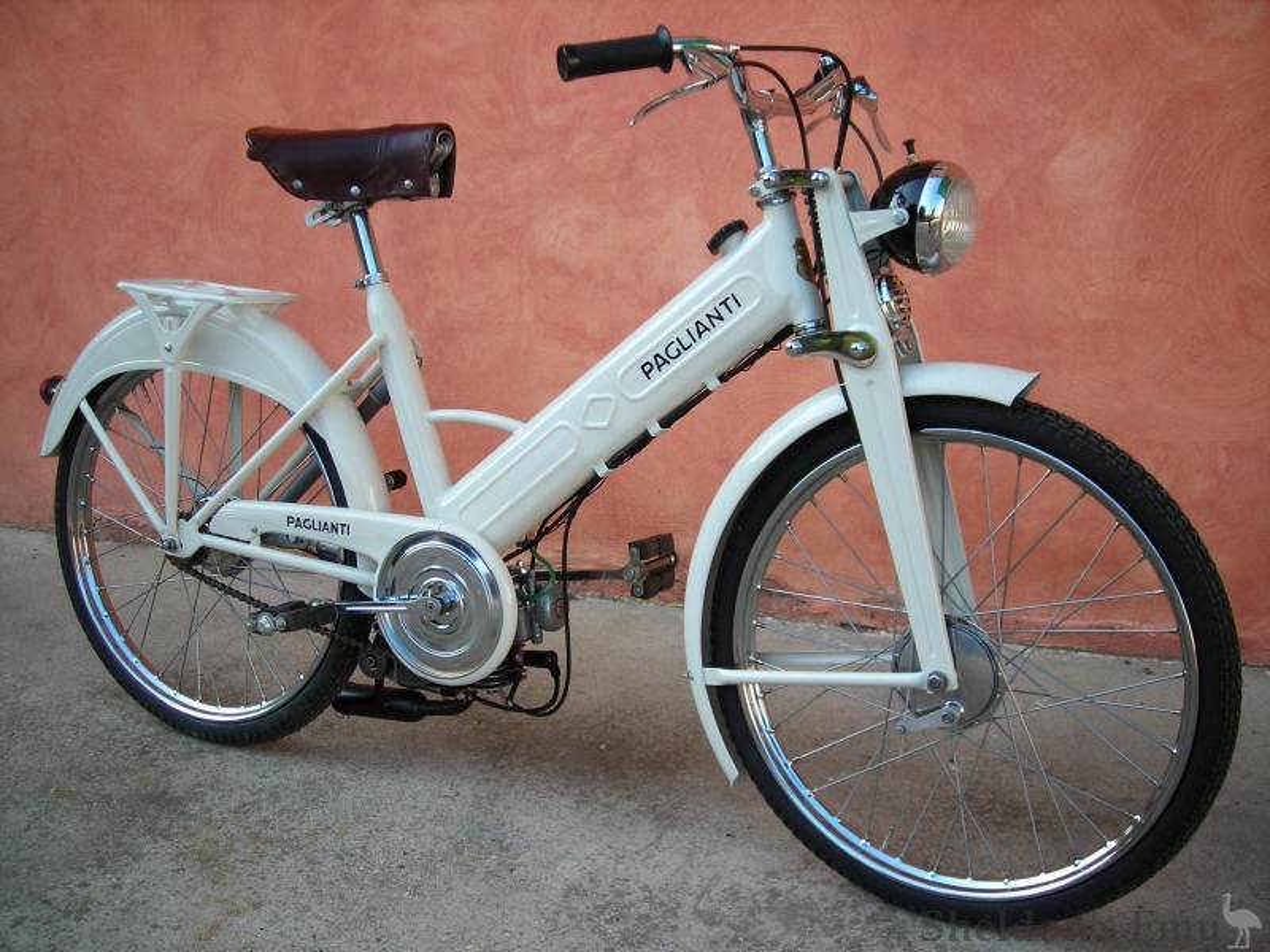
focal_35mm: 38
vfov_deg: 37.7
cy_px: 476
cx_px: 635
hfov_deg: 49.0
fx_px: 1394
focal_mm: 6.3
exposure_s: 1/150
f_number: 3.2
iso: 50
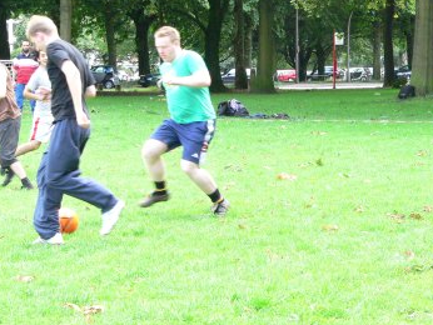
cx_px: 211
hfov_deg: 16.3
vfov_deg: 12.3
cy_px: 180
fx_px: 1515
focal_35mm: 121
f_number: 4
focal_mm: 15.4
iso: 400
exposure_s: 1/160
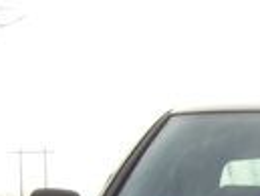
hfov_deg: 10.8
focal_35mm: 179
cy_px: 384
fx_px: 1346
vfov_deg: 8.0
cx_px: 312
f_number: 4.8
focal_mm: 6
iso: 80
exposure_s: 1/244
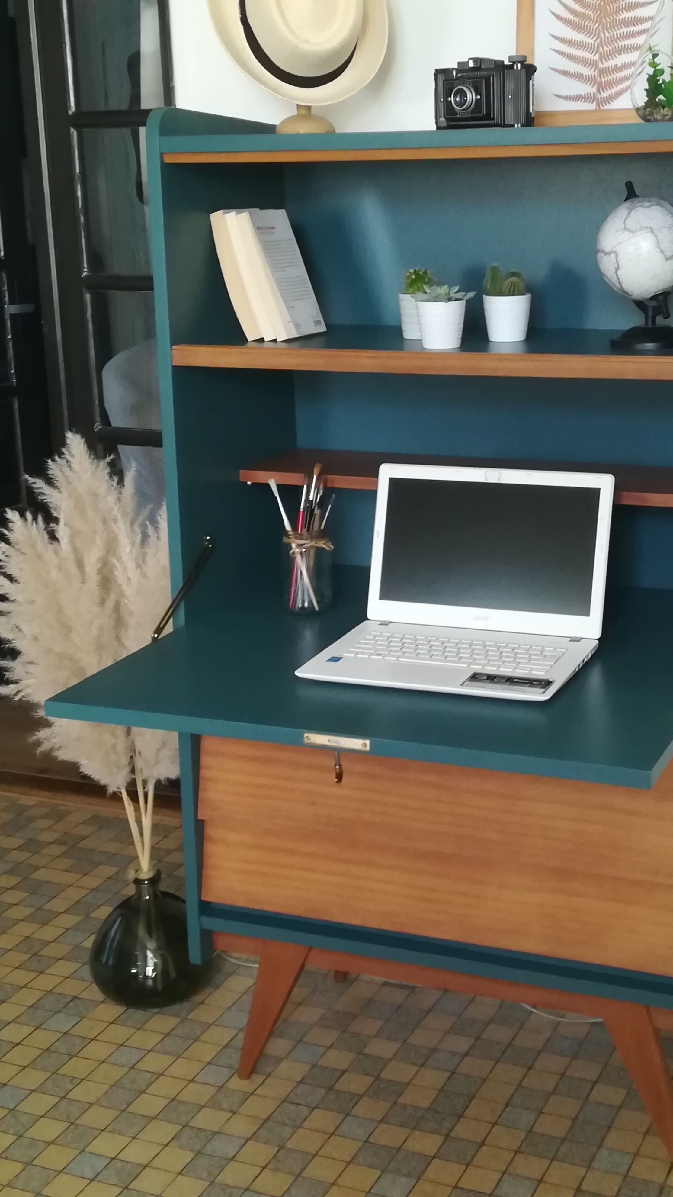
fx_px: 1523
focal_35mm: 48
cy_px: 599
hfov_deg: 24.8
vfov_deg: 42.9
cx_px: 438
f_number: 2.2
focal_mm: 3.83
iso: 320
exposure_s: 1/33.3
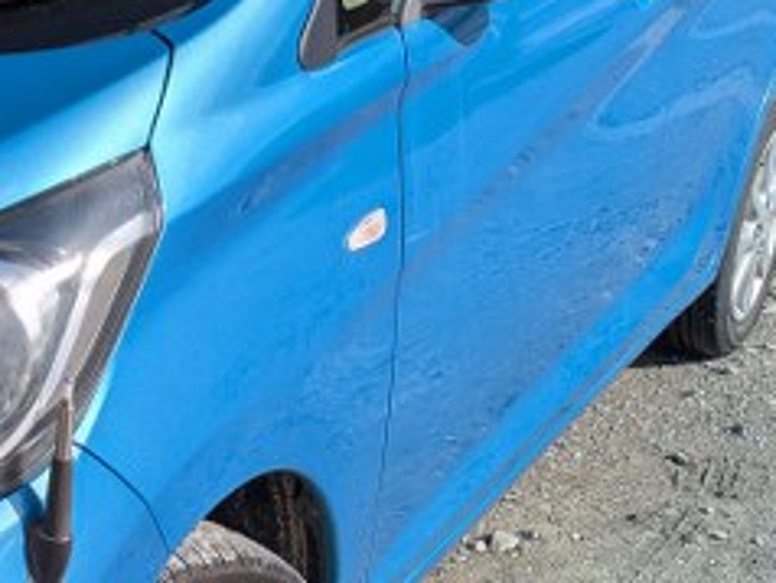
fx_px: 1885
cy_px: 309
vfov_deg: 17.6
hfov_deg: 21.6
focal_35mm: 84
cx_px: -145
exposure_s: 1/5076
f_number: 1.89
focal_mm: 5.43
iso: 53
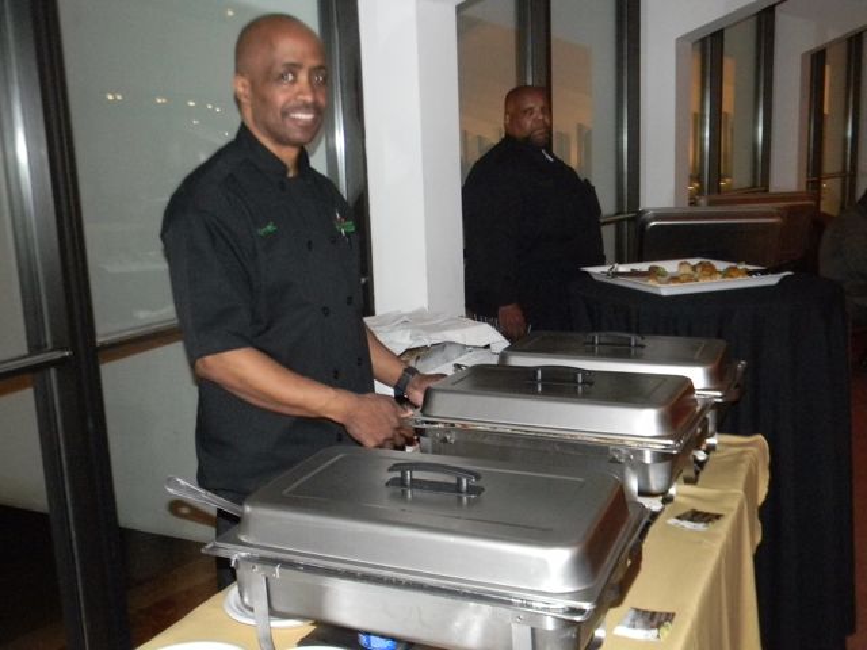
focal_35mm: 36
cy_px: 325
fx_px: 902
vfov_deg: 39.7
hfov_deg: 51.4
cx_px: 434
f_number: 3.7
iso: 800
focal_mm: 6.4
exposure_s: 1/30
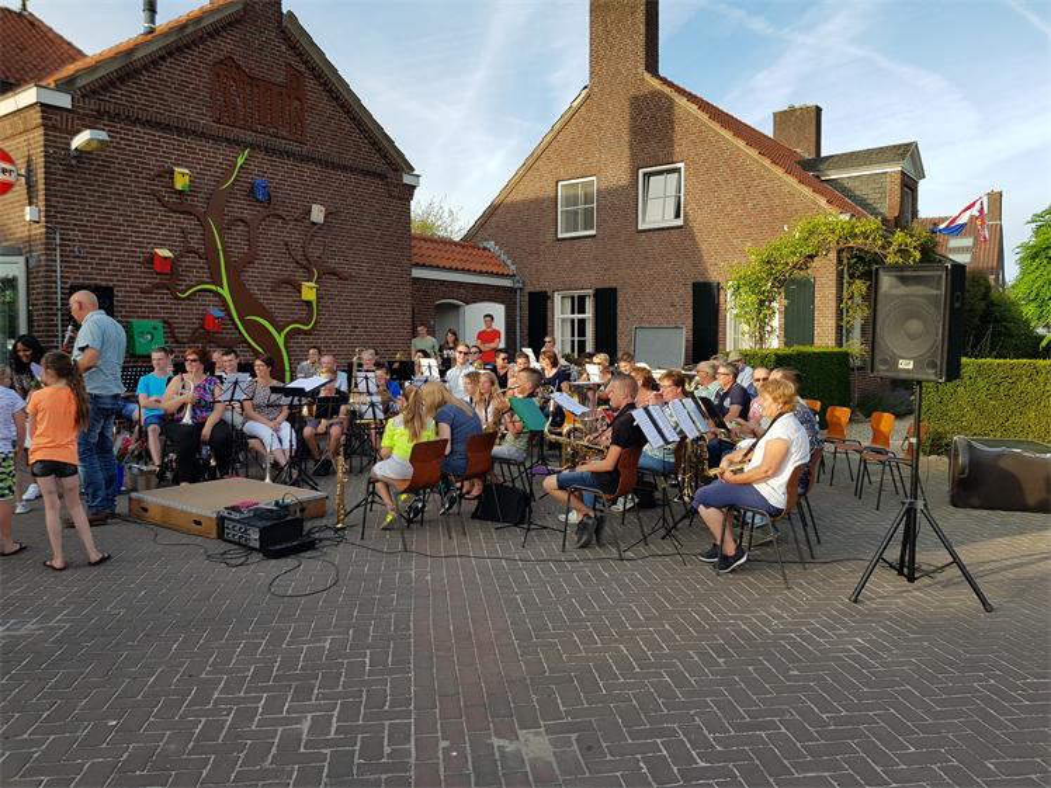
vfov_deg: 53.1
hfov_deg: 67.3
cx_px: 526
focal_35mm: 26
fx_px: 789
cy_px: 394
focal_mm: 4.2
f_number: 1.7
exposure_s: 1/742
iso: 40
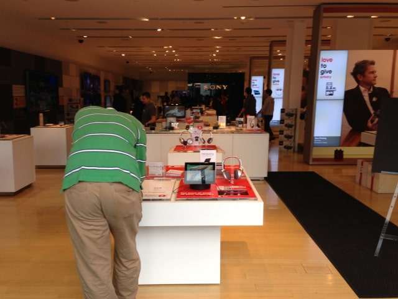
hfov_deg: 55.4
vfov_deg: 42.9
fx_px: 379
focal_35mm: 33
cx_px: 199
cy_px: 150
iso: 80
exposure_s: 1/120
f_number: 2.4
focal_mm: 4.13
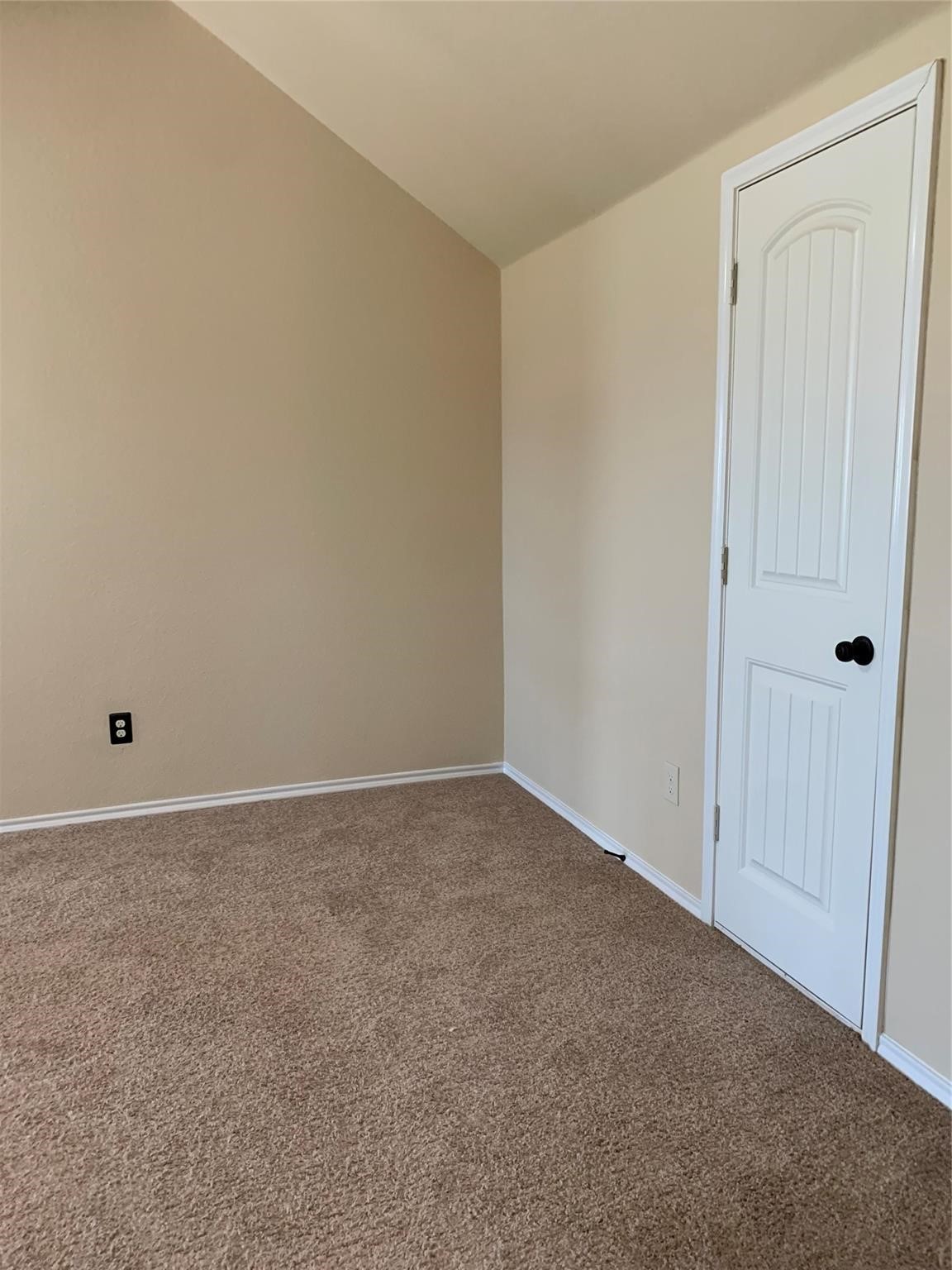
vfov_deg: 67.3
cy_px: 635
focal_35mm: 26
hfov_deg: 53.1
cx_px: 476
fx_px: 953
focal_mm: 4.25
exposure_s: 1/60
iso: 200
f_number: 1.8
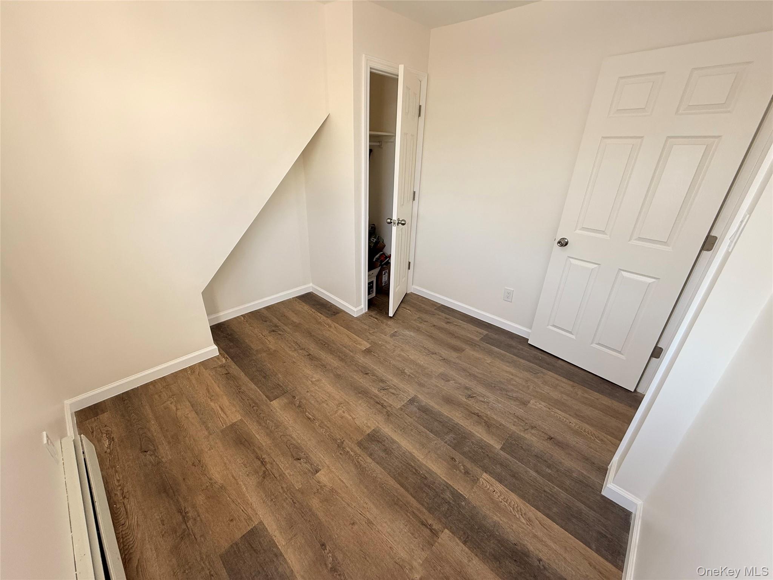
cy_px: 290
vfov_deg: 85.7
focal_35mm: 14
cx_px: 386
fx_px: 313
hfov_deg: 102.1
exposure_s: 1/120
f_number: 2.2
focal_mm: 2.22
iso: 100
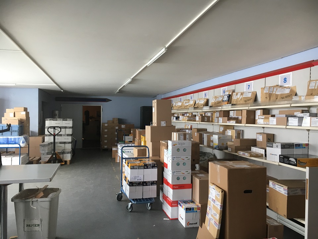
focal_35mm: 29
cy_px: 120
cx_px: 159
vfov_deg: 48.2
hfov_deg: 61.7
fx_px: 266
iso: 80
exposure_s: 1/33
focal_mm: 4.15
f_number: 2.2
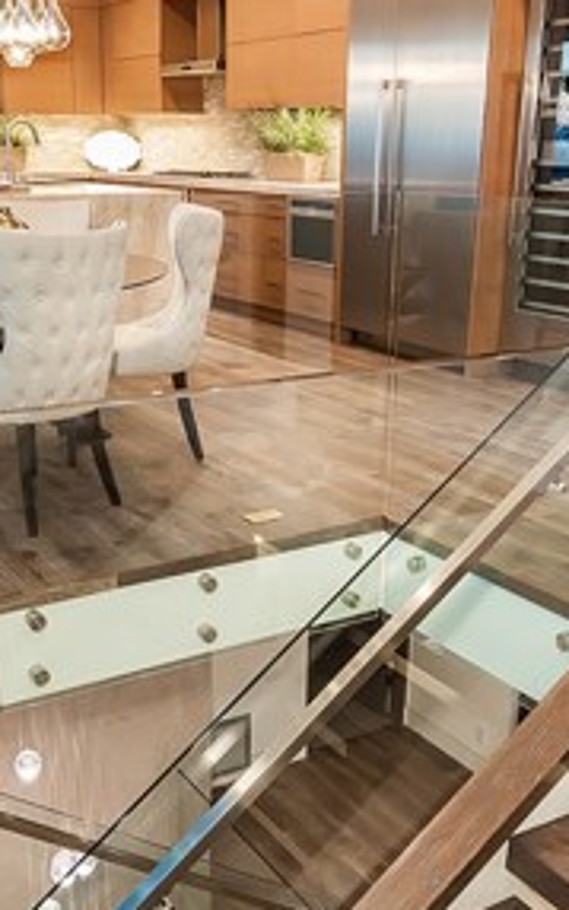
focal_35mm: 41
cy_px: 498
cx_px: 226
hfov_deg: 31.2
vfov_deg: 48.1
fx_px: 1016
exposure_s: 1/3
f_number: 9
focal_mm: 12
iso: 200
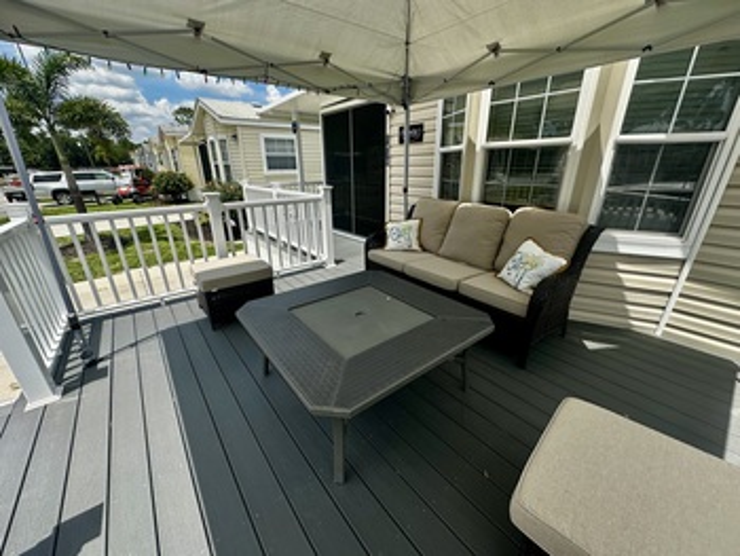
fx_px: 299
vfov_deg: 85.7
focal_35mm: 14
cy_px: 278
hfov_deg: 102.0
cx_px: 370
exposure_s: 1/1304
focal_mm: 2.22
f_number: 2.2
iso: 40
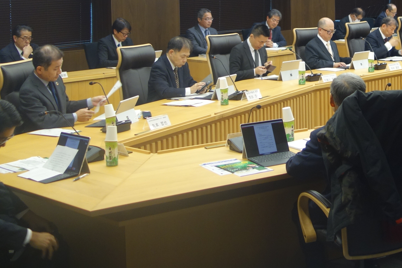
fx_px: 759
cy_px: 13
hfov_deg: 29.1
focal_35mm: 68
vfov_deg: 19.5
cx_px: 315
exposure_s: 1/40
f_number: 1.8
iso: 160
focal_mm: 10.4
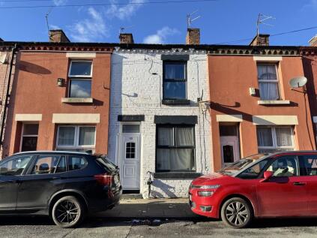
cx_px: 158
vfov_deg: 56.8
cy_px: 119
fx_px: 220
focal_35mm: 24
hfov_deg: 71.6
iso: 80
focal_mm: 6.76
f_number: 1.78
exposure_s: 1/2252
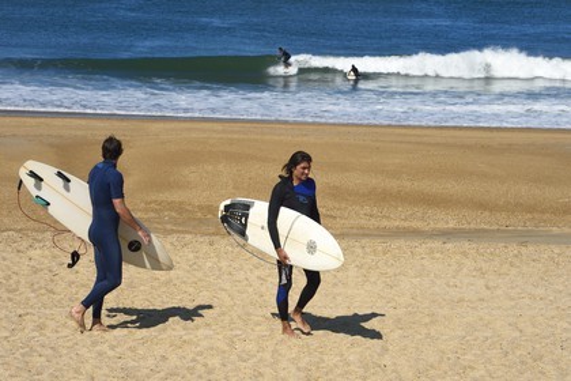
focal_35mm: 140
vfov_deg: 9.8
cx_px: 286
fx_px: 2220
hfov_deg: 14.7
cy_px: 190
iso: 200
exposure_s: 1/250
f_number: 16
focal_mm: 140
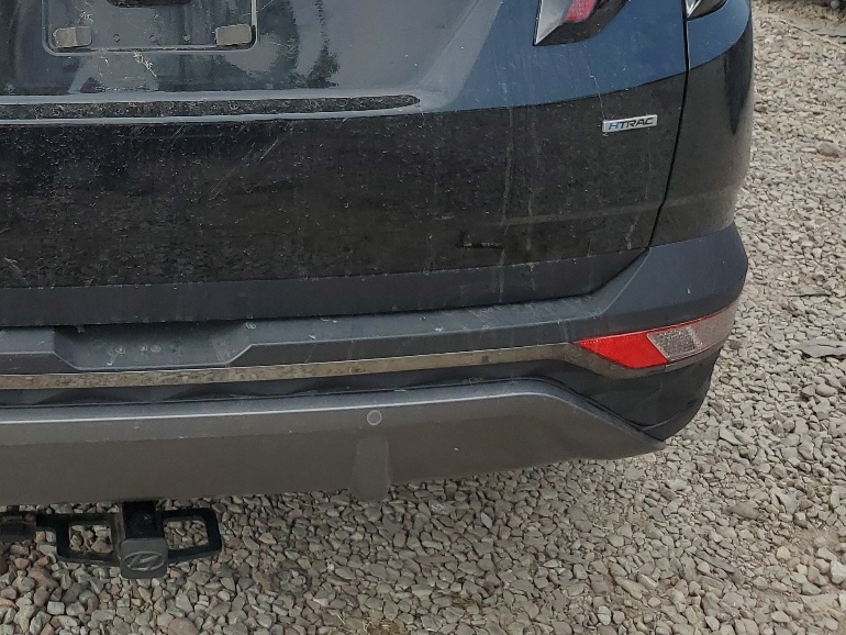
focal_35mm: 54
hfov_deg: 34.2
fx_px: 1320
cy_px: -22
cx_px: 140
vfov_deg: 25.5
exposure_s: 1/1429
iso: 50
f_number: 1.5
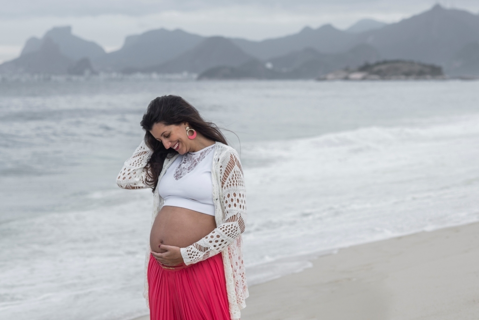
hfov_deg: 19.4
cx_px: 240
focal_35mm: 105
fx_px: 1398
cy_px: 160
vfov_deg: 13.1
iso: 250
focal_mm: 105
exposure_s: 1/200
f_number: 6.3
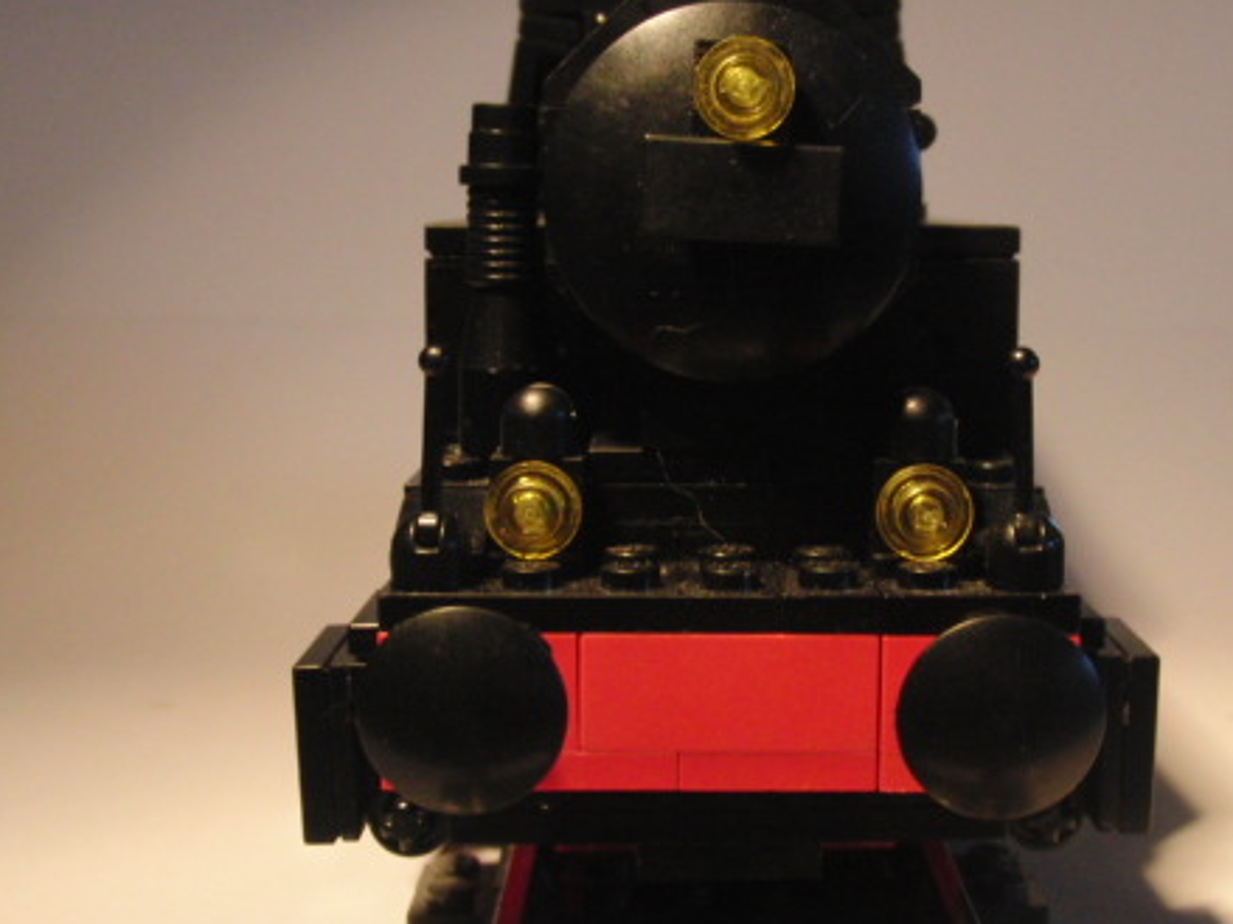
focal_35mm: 54
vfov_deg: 27.0
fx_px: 1923
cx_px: 705
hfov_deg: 35.5
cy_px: 483
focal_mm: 6.42
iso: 400
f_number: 3.6
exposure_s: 1/60
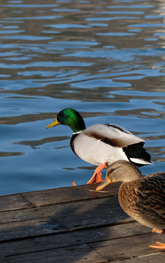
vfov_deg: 16.3
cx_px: 137
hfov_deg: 10.2
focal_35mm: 128
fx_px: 921
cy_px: 132
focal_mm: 55
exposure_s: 1/400
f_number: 5.6
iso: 200
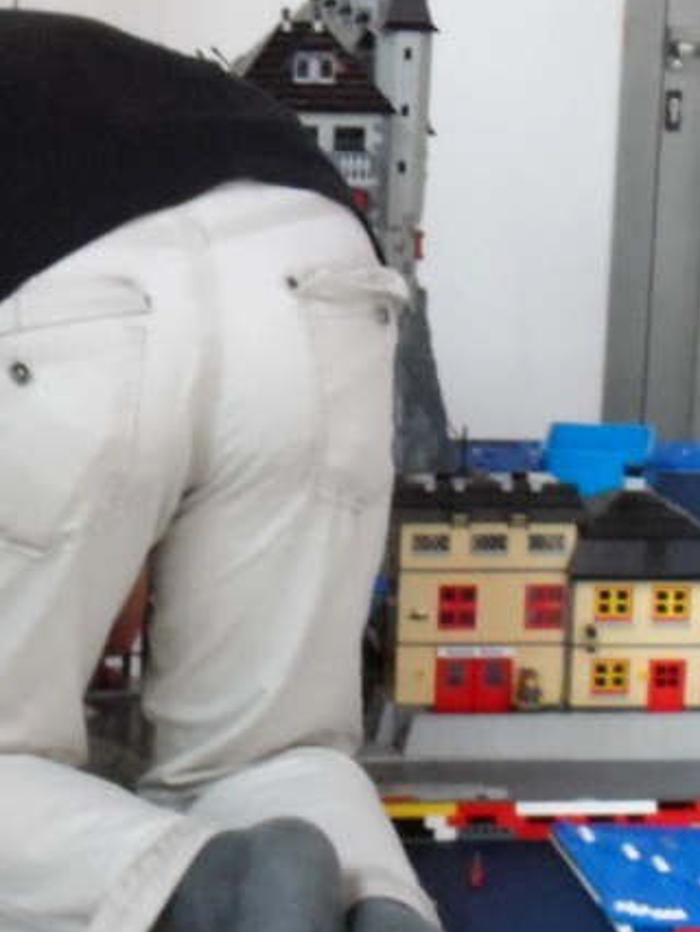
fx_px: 4013
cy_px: 431
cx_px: -122
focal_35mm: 149
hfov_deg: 9.8
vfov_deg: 13.2
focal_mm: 10.2
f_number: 4.2
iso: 800
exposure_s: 1/20
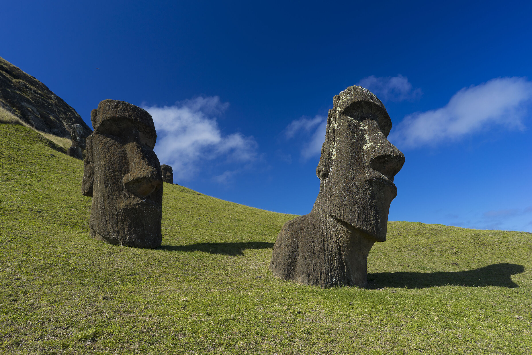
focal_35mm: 28
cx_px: 266
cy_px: 178
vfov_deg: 46.4
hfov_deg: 65.5
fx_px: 414
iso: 100
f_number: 5.6
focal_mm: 28
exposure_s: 1/160
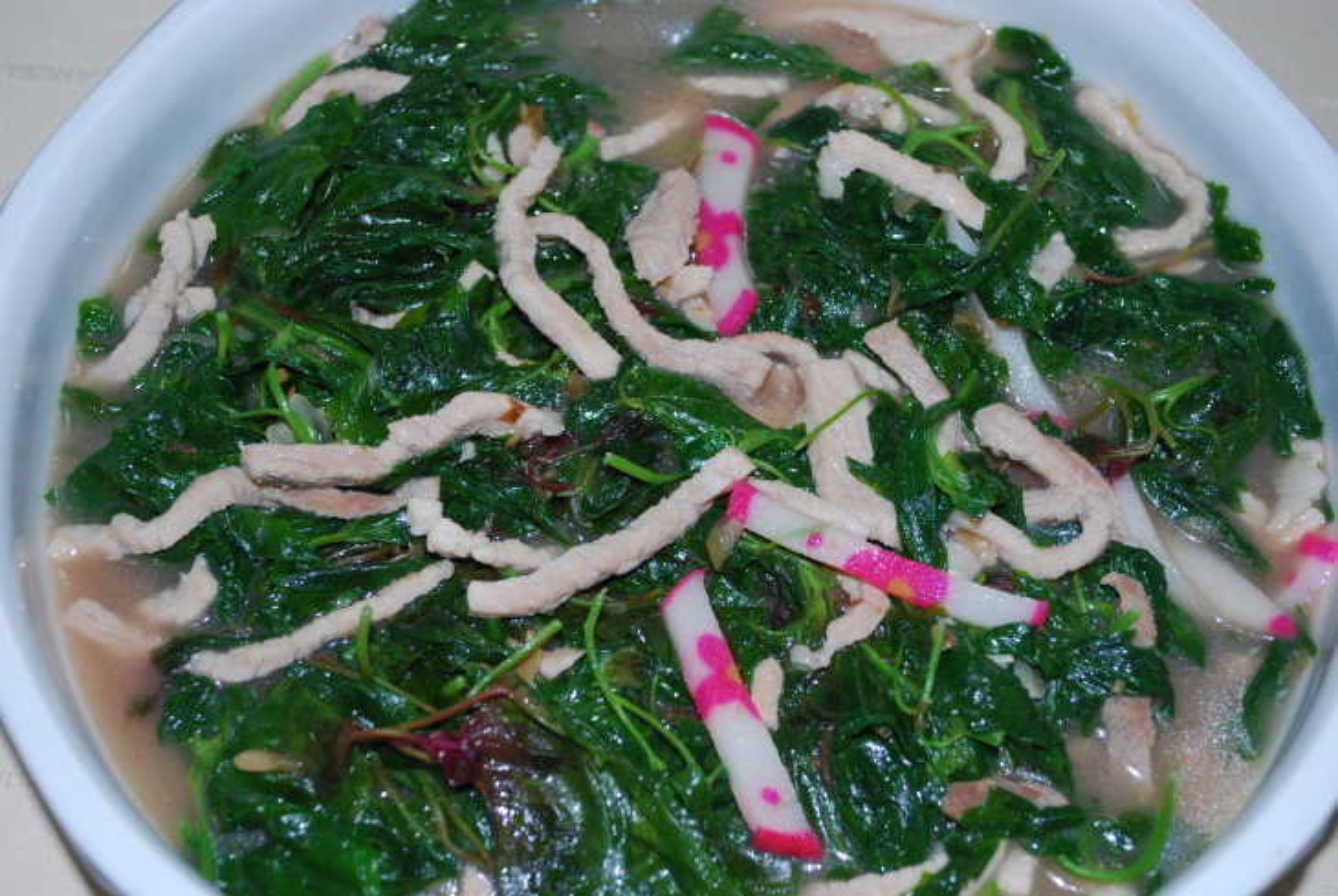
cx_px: 669
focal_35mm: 52
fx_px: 1954
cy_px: 448
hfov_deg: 37.8
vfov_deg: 25.8
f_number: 5.3
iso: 200
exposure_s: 1/60
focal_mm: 35
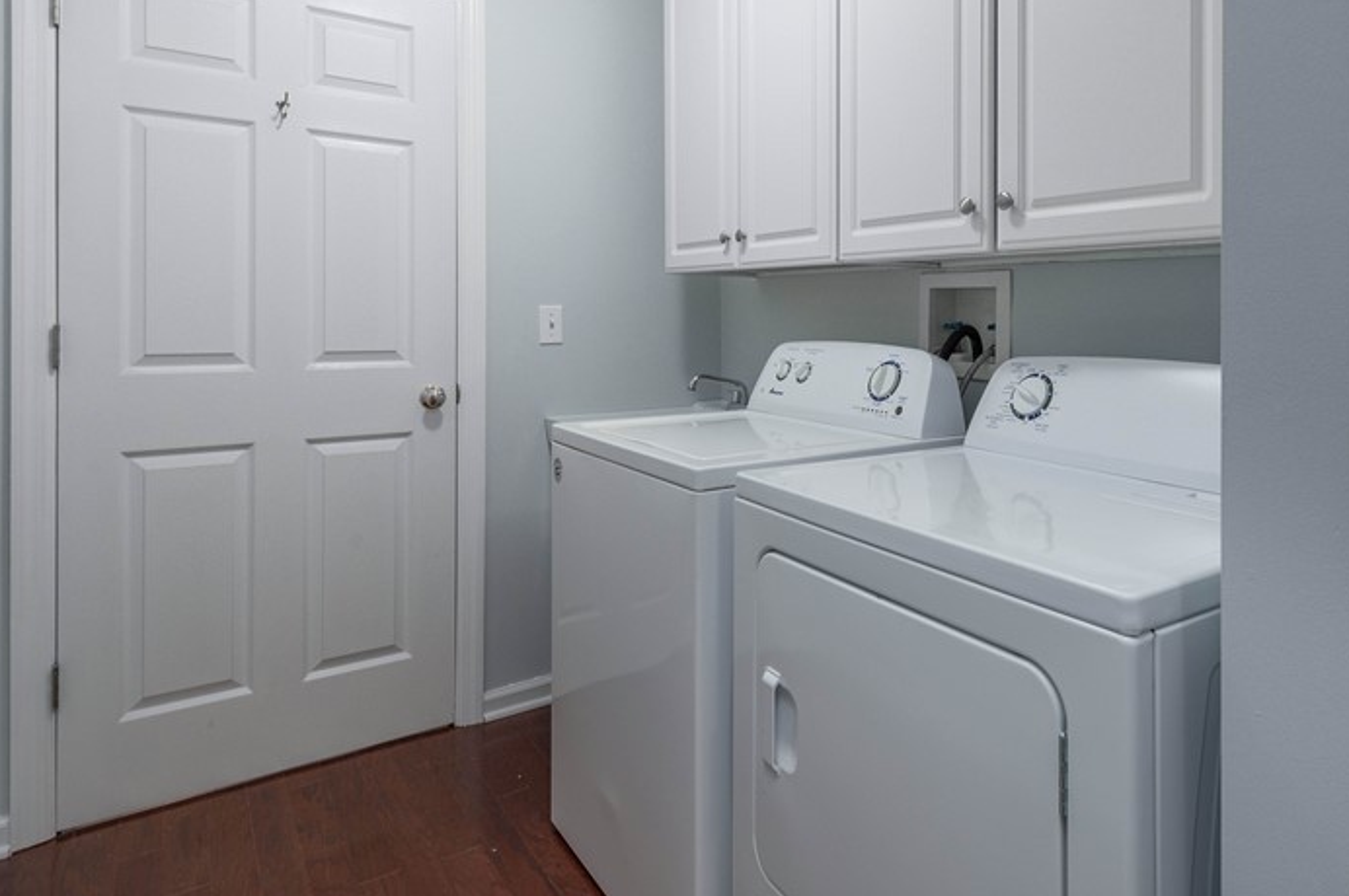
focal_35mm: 22
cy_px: 322
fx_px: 824
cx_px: 814
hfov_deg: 77.7
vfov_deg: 56.3
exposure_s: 1/60
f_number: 9
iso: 200
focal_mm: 14
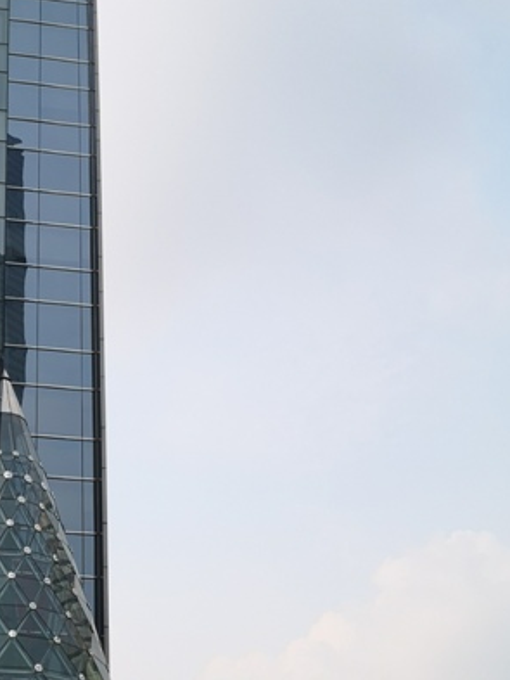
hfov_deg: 25.6
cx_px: 40
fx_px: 1080
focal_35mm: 55
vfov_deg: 33.9
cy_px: 542
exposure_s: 1/1538
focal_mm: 3.95
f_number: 1.8
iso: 50
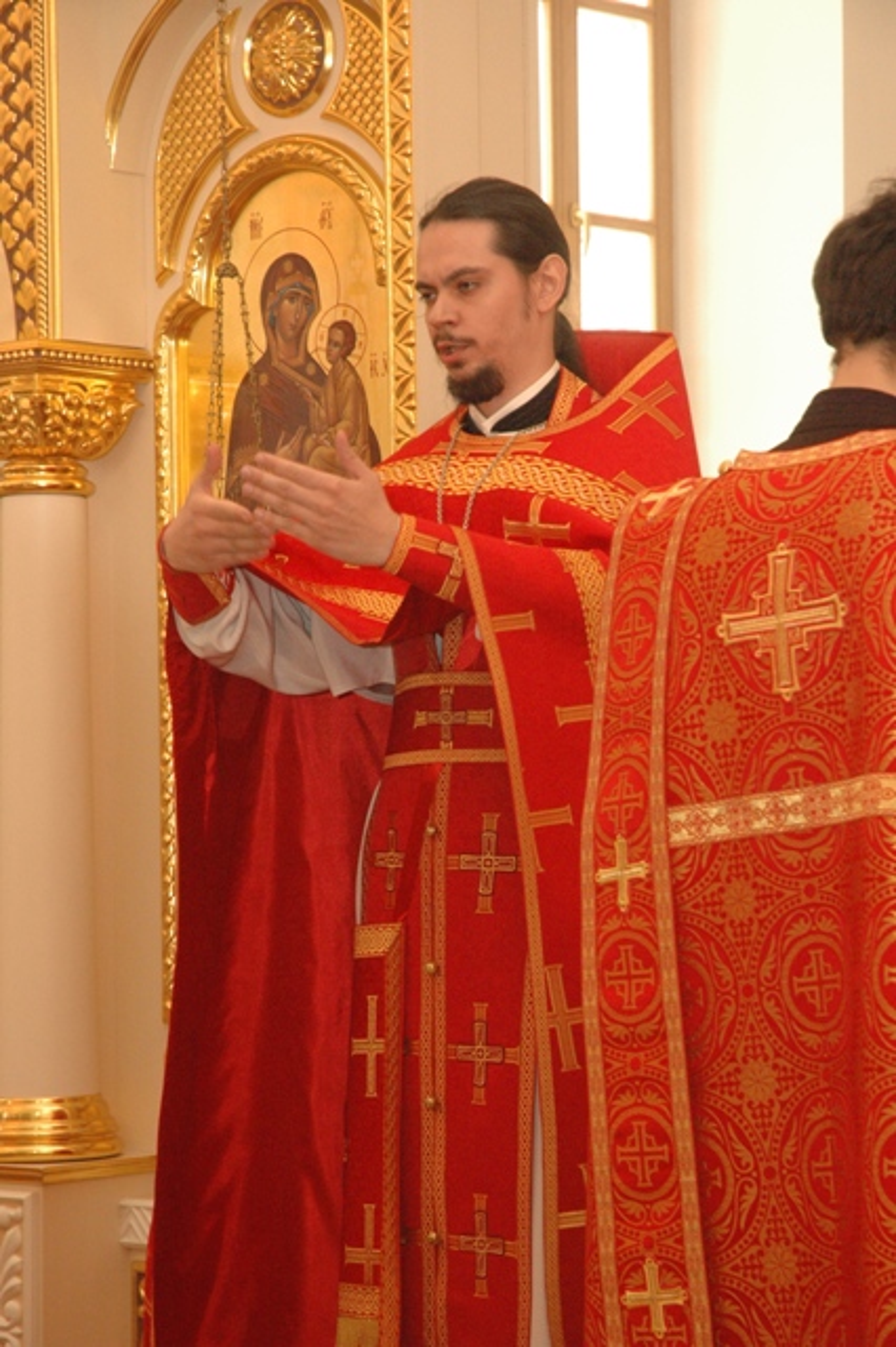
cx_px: 448
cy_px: 674
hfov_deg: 13.0
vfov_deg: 19.5
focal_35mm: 105
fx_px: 3924
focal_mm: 70
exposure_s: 1/100
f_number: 7.1
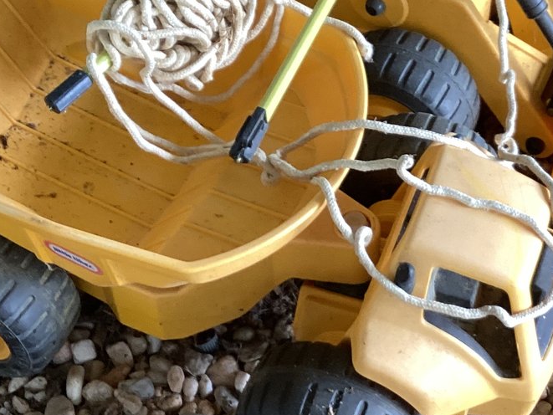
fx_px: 1134
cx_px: 358
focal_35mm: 71
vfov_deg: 20.7
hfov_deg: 27.3
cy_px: 166
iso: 125
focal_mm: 3.3
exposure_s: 1/60
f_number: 2.4
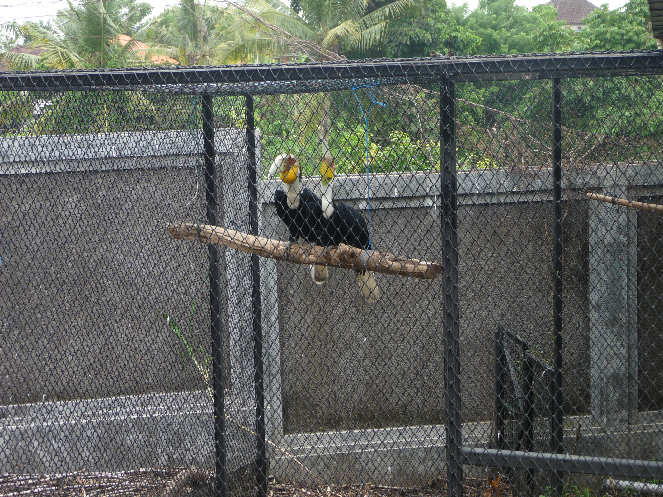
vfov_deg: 21.9
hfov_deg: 29.0
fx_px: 1283
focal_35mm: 67
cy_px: 248
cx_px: 332
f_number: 4.5
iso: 100
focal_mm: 11.3
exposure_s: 1/125
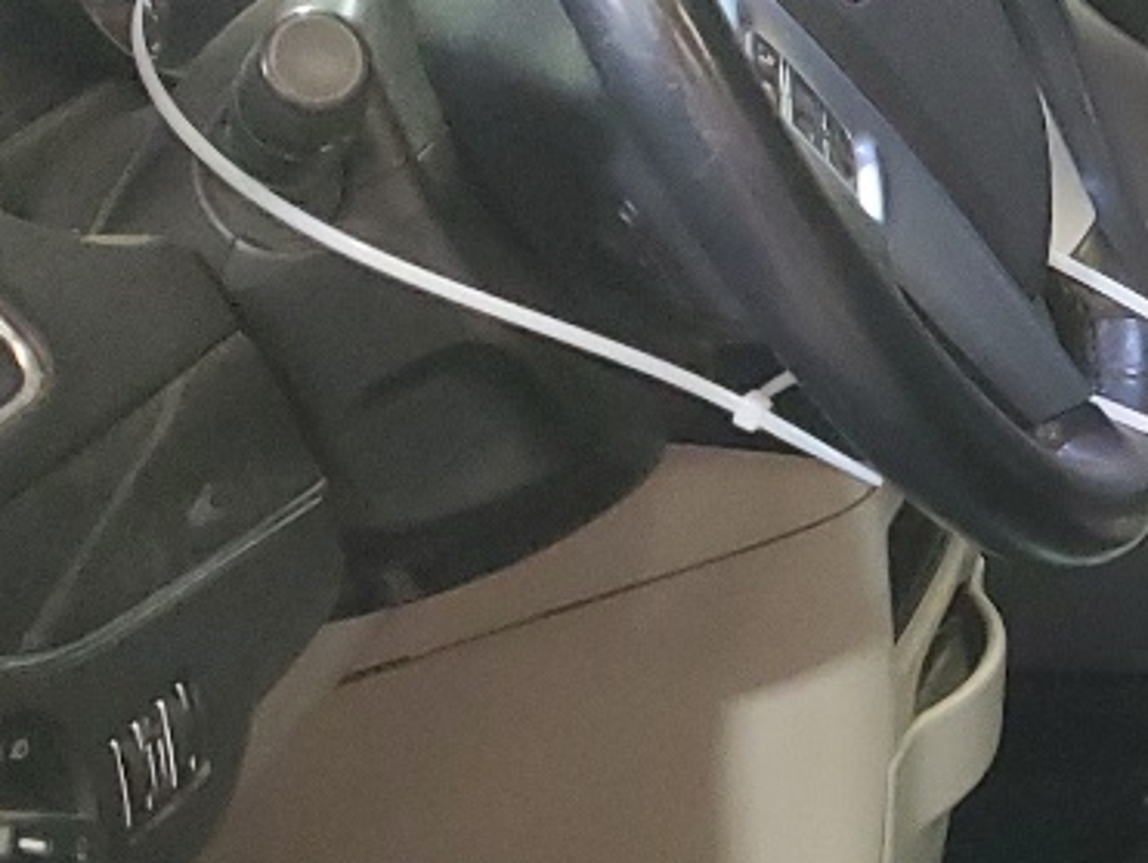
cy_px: 711
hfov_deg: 16.8
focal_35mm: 112
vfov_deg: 13.2
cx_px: 1399
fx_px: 3718
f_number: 1.5
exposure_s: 1/60.2
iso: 387
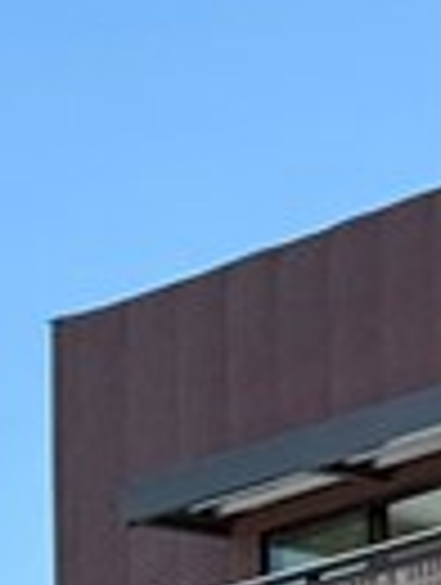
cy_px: 670
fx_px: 6400
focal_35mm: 378
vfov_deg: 5.2
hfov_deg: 3.9
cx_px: 284
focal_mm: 6.76
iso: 64
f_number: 1.78
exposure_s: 1/3891
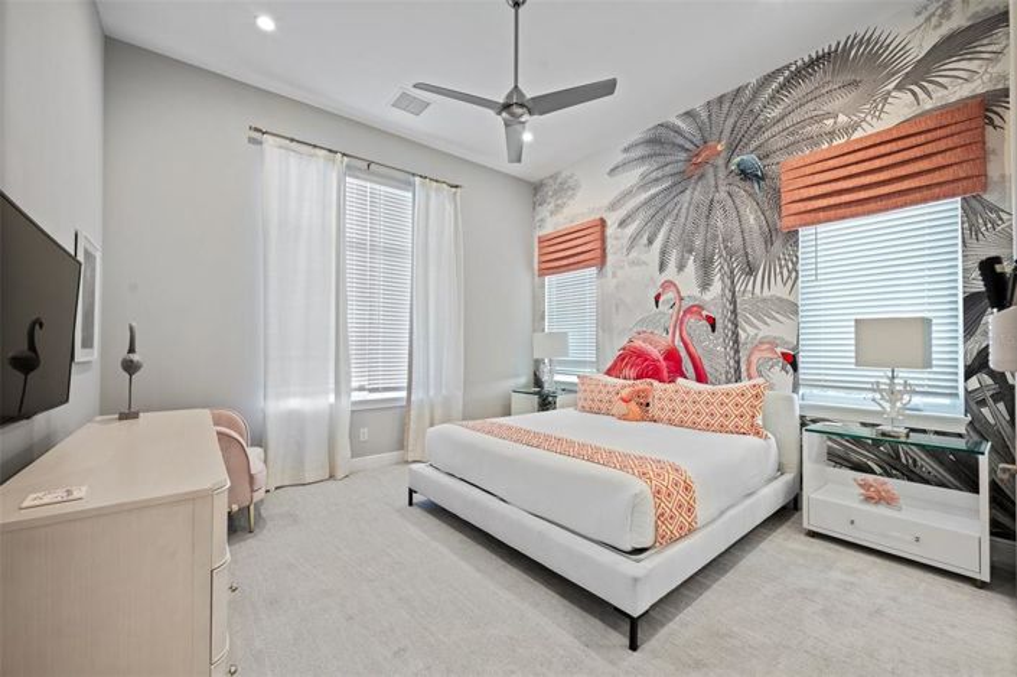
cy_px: 338
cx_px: 508
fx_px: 395
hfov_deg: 104.3
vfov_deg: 81.1
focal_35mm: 14
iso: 400
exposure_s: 1/4
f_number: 8
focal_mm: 14
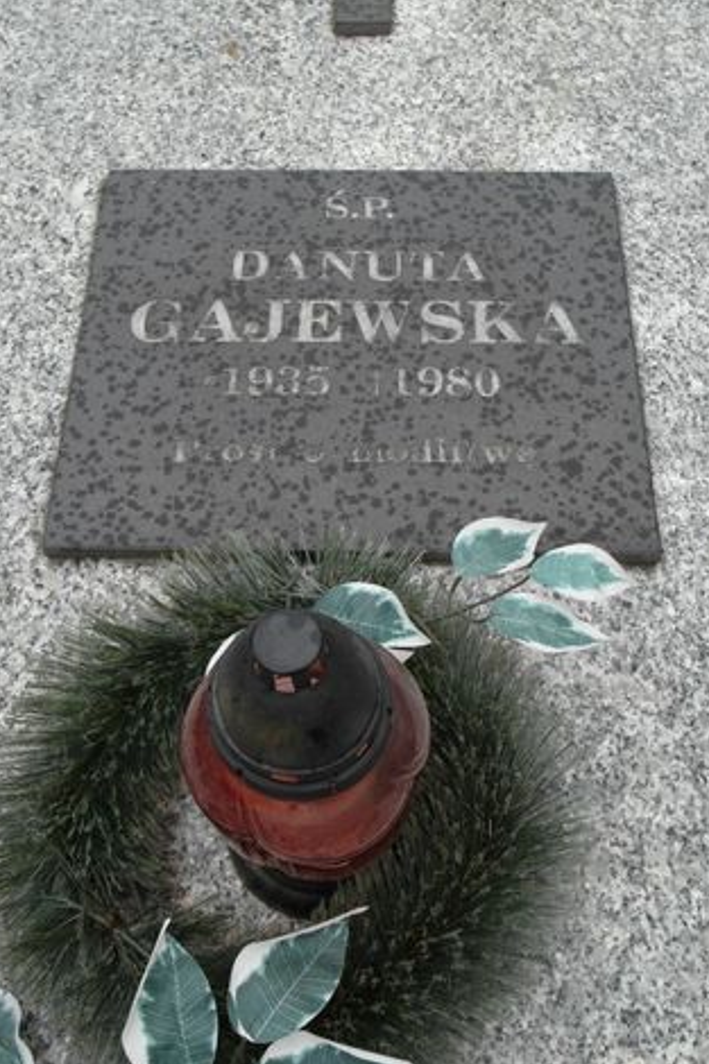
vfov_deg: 55.8
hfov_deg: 38.8
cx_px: 374
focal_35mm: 34
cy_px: 530
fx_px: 1005
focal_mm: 5.2
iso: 80
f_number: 3.9
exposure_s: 1/125
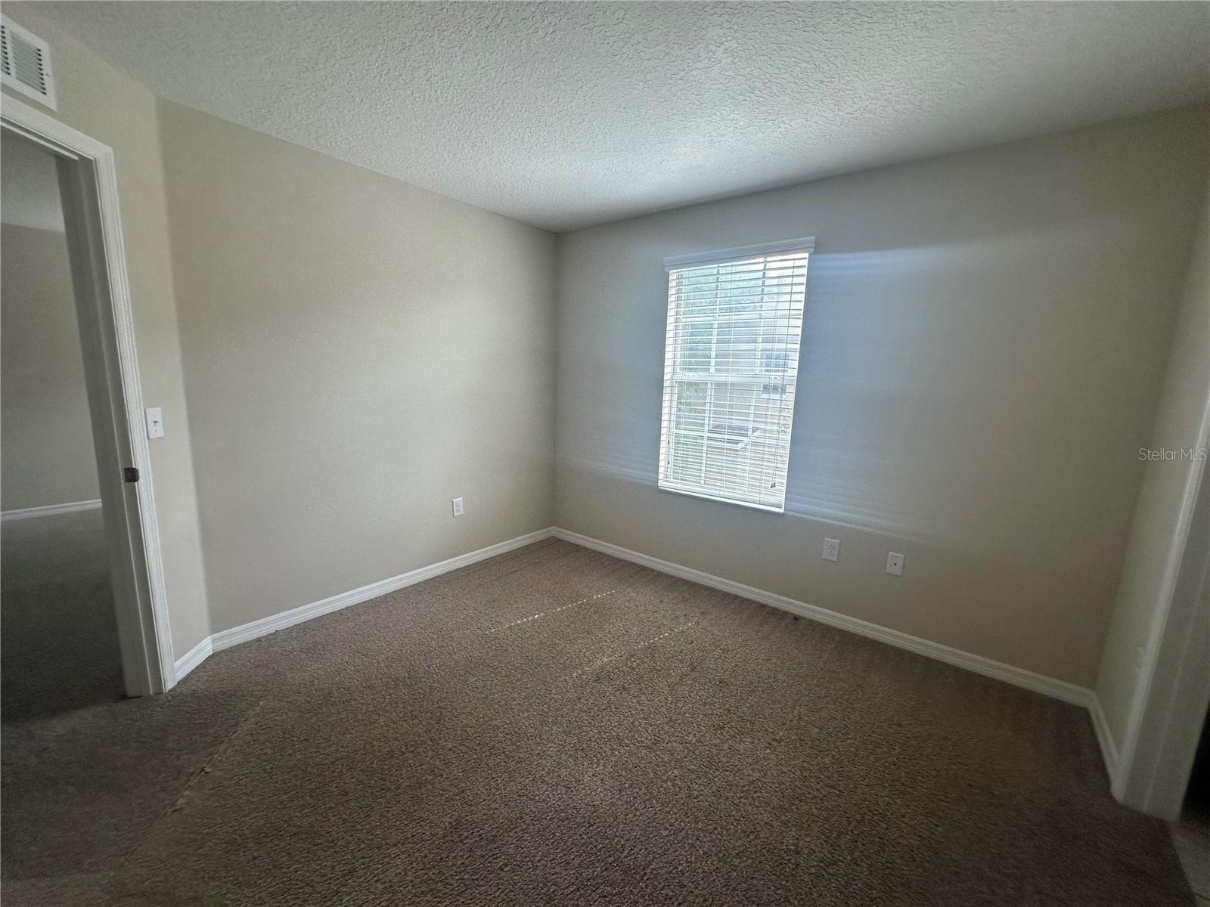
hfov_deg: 102.1
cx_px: 605
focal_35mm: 14
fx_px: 489
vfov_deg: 85.7
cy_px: 454
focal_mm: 2.22
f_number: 2.2
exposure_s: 1/99
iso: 80
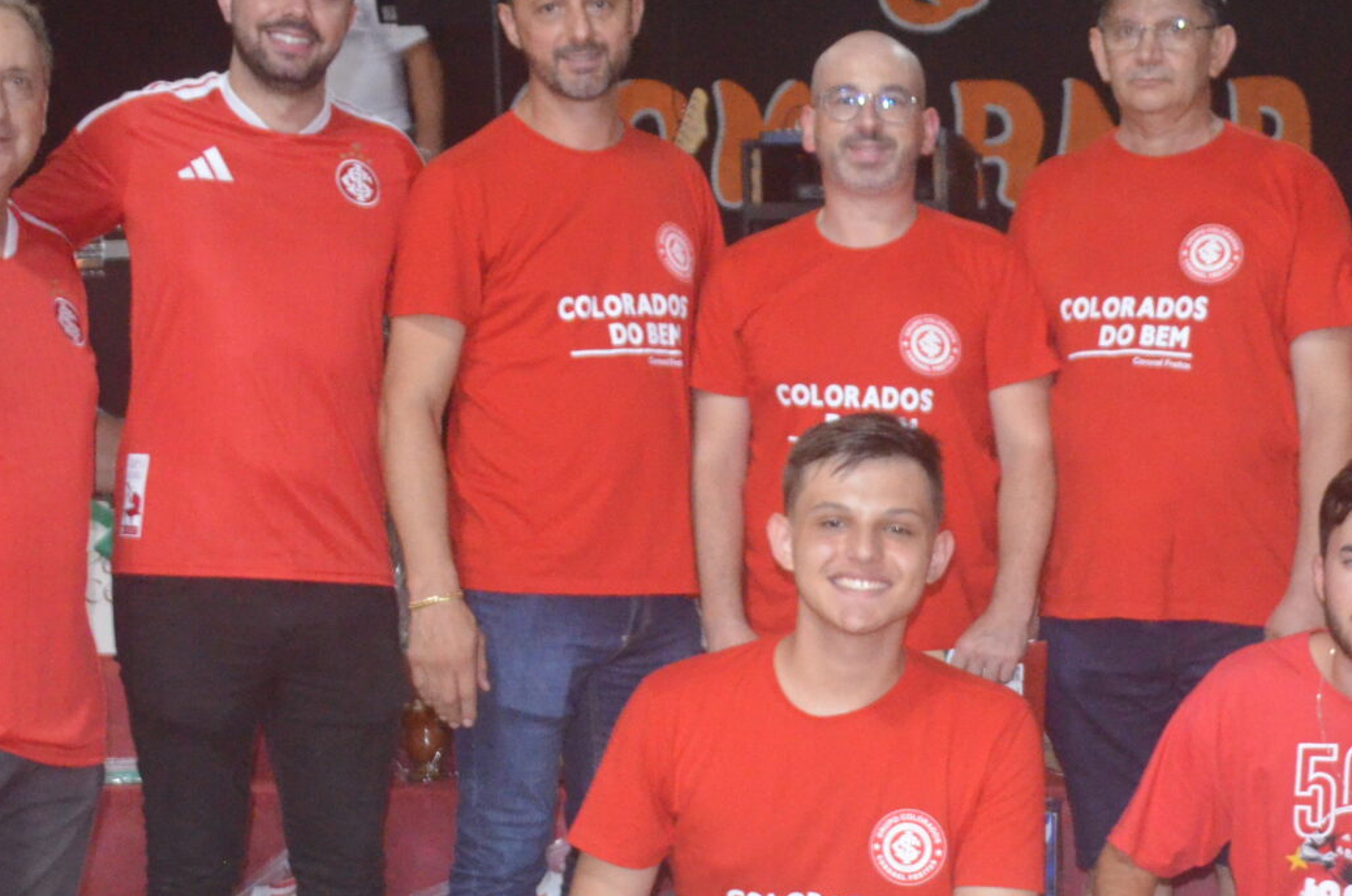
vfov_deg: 18.2
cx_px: 1024
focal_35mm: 74
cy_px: 699
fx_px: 2774
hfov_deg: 27.0
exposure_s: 1/60
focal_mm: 20
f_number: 3.8
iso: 3200
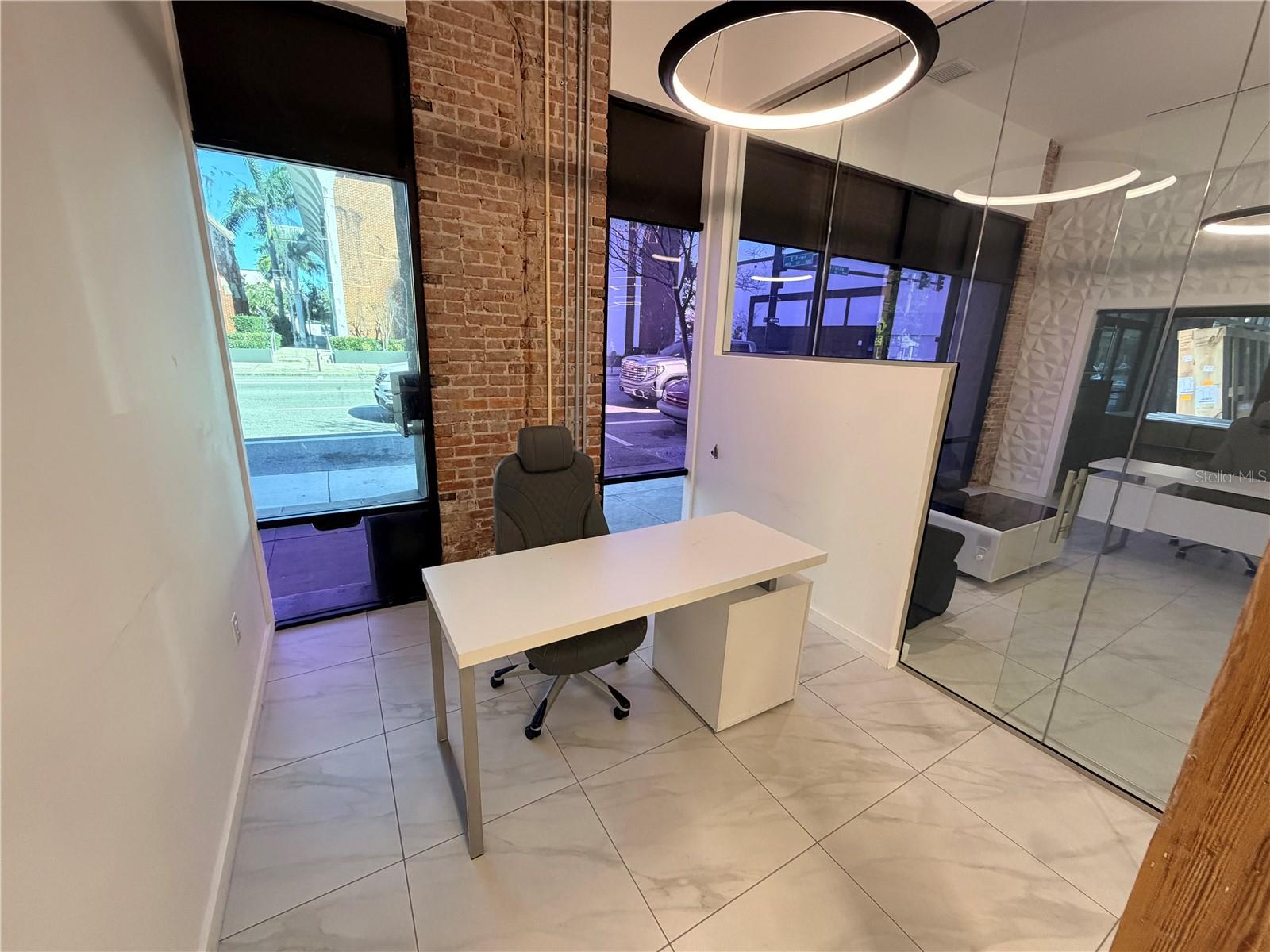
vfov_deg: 85.7
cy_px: 476
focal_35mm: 14
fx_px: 514
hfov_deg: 102.1
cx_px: 635
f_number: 2.2
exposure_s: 1/93
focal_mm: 2.22
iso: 320
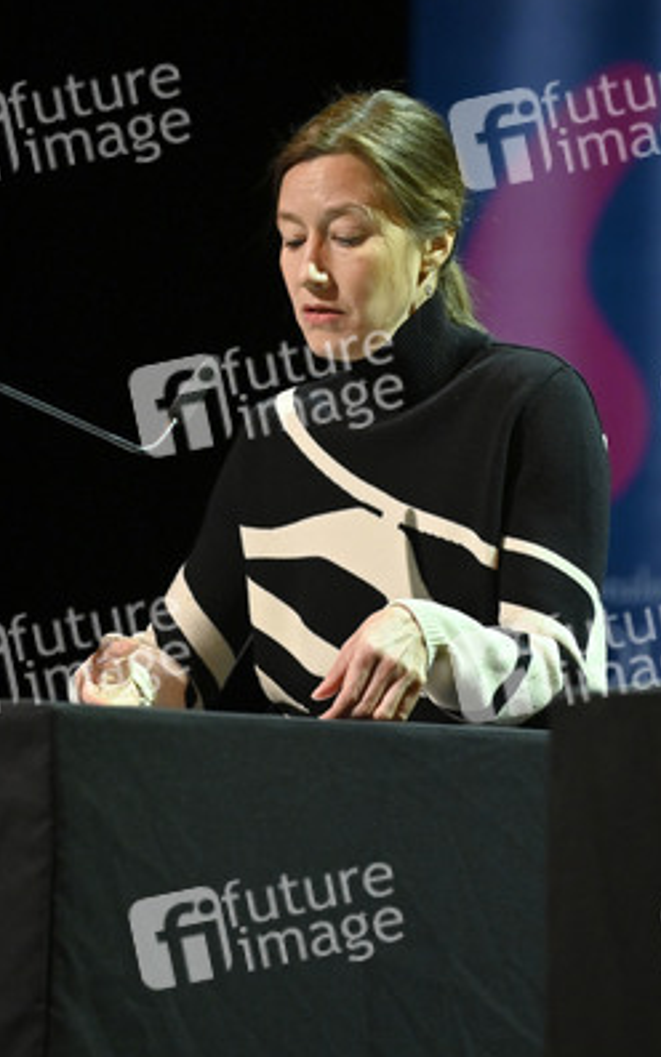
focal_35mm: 205
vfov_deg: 10.2
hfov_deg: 6.4
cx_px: 344
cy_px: 527
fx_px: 5911
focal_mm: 200
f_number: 2.8
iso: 1600
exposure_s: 1/400
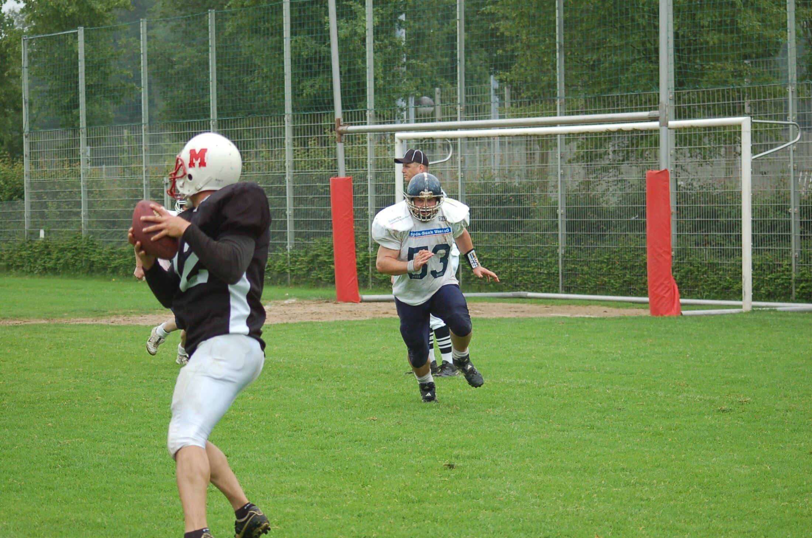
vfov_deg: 13.0
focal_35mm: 105
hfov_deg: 19.5
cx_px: 406
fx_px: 2364
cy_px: 269
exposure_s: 1/800
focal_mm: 70
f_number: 4
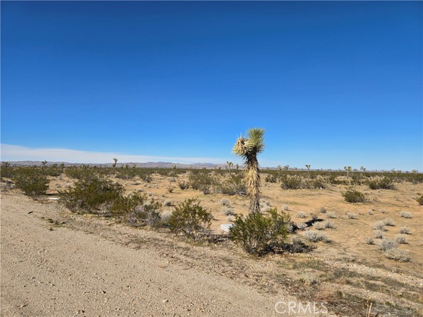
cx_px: 212
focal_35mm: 23
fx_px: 281
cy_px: 158
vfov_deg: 58.9
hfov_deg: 73.9
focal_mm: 5.4
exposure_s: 1/2812
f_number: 1.8
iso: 25
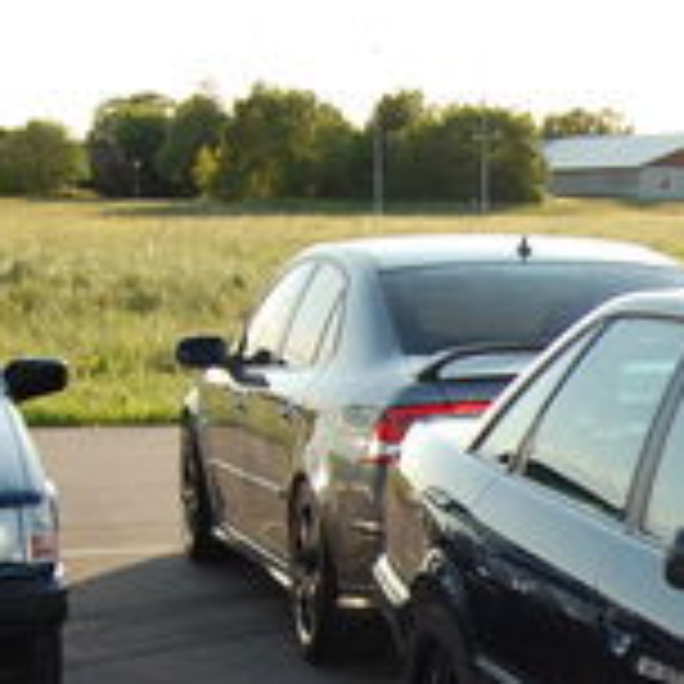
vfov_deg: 14.5
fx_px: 2638
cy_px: 688
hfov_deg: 13.8
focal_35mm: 118
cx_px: 1035
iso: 320
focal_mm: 22
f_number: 5.6
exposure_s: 1/500
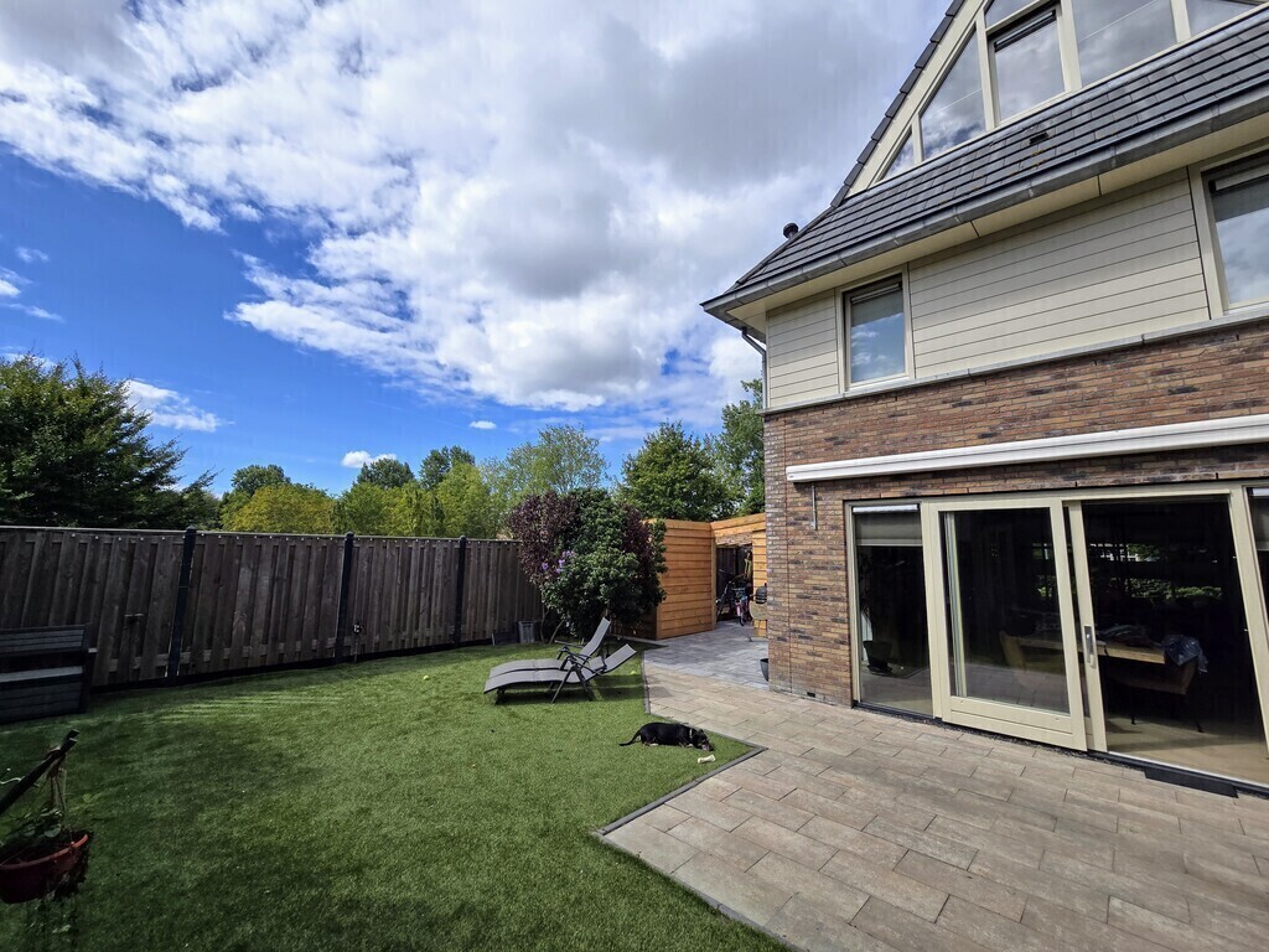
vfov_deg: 89.9
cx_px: 634
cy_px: 476
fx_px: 477
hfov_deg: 106.2
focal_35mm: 13
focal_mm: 2.2
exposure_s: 1/2897
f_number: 2.2
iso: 50
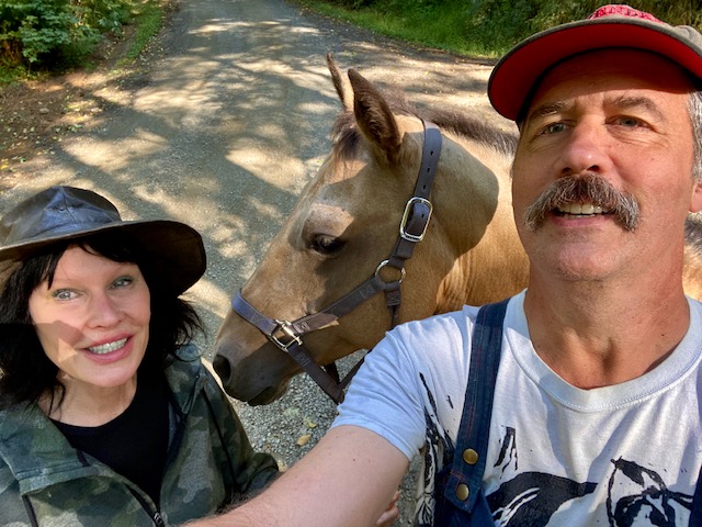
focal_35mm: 23
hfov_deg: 73.9
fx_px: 466
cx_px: 351
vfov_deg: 58.9
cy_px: 264
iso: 100
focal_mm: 2.71
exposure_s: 1/89
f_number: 2.2
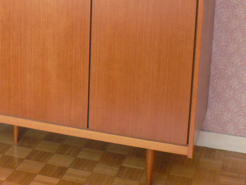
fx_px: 554
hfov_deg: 24.5
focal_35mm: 78
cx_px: 42
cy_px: -9
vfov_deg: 18.3
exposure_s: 1/15
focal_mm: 6
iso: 200
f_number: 2.8
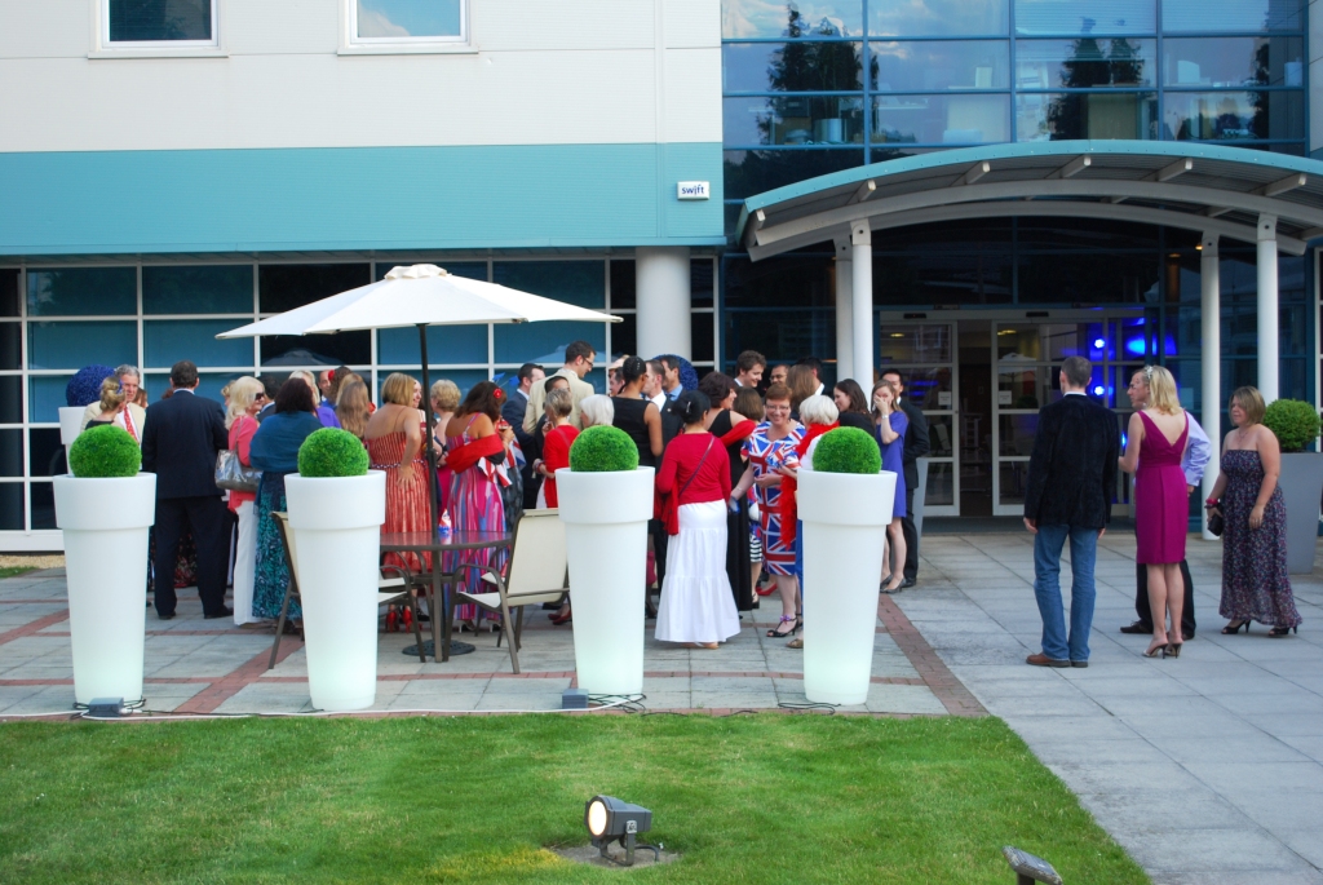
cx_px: 662
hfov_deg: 41.1
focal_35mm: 48
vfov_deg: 28.1
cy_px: 442
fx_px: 1766
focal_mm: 32
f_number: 5
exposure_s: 1/80
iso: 200
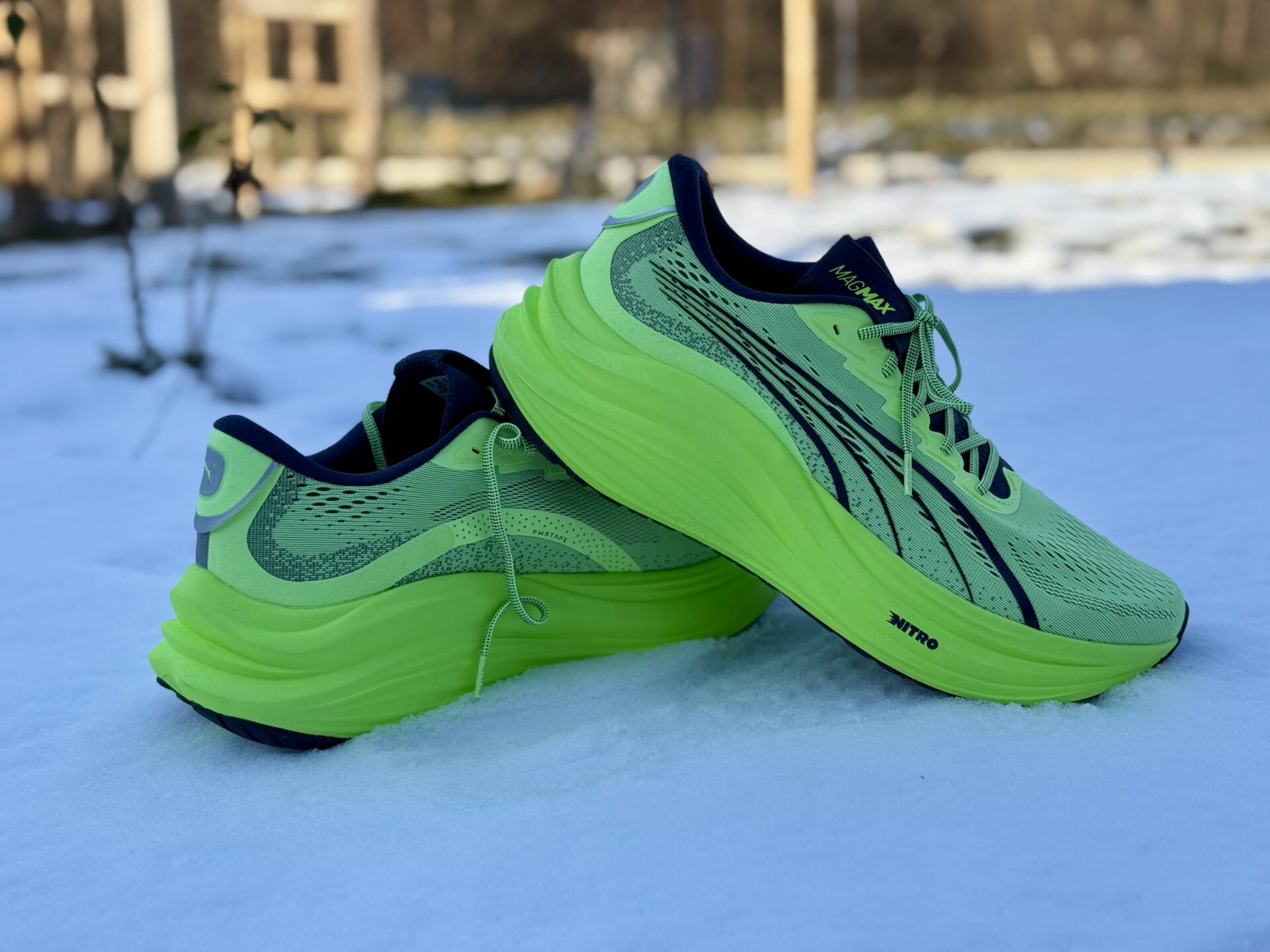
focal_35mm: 48
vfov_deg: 30.3
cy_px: 476
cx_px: 635
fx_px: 1761
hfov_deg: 39.7
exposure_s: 1/2146
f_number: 1.78
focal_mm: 6.76
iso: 64
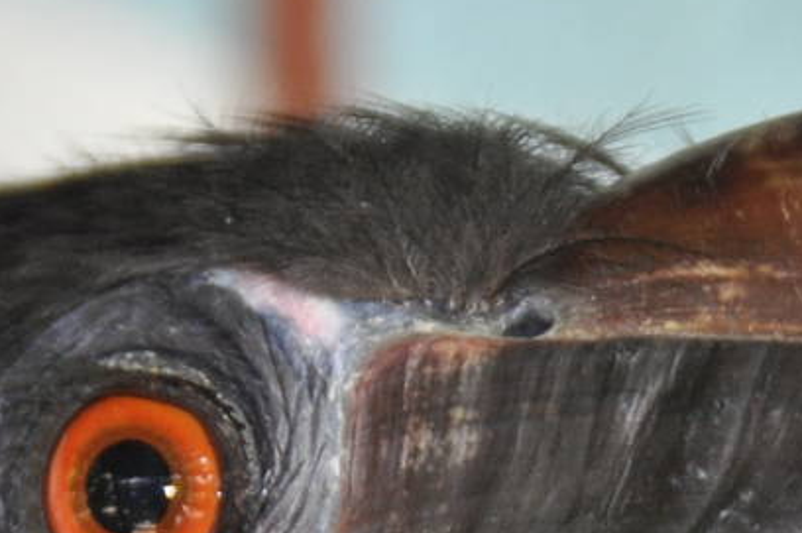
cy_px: 798
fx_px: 26189
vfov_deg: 1.2
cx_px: 749
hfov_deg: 1.8
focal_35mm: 1177
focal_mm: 200
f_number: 5.6
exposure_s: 1/60
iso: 800
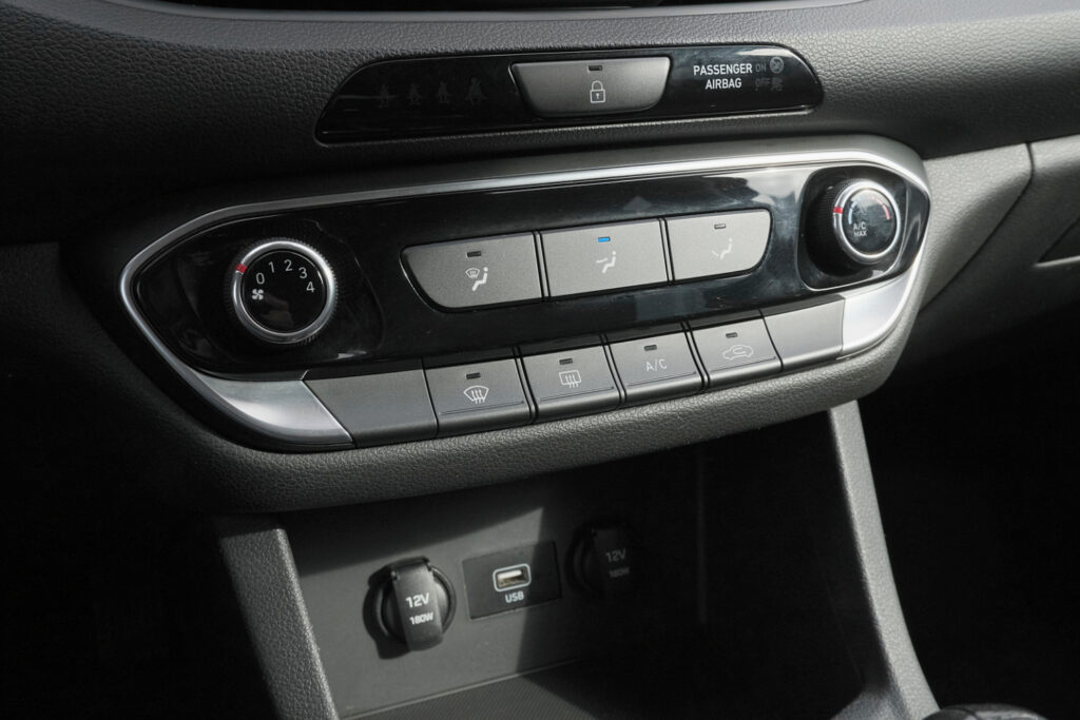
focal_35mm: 33
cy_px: 360
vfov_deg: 40.0
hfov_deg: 57.2
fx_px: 990
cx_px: 540
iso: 2000
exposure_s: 1/320
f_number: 10
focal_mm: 22.1
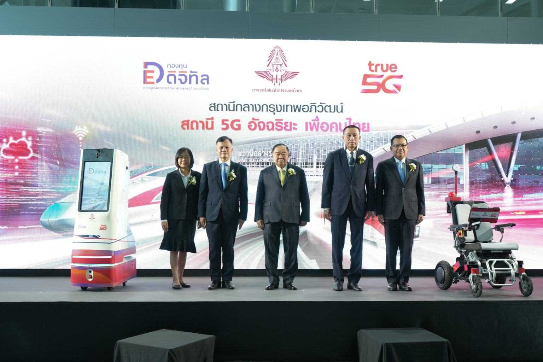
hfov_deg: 54.4
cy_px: 181
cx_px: 272
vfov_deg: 37.9
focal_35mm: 35
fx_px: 528
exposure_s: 1/125
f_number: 5
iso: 1250
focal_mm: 35
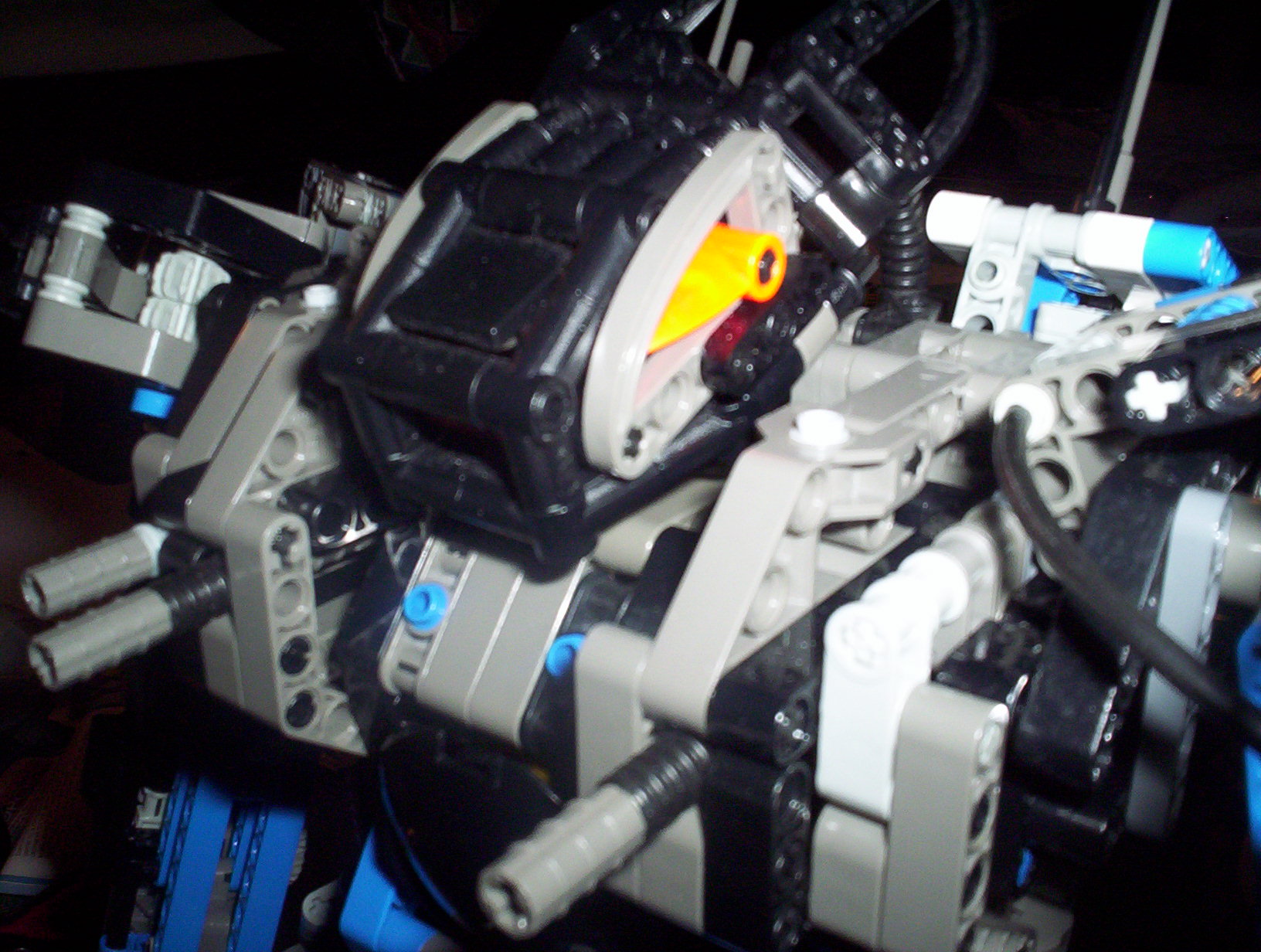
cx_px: 630
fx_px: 1388
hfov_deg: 48.9
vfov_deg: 37.9
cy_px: 476
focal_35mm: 38
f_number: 4.5
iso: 140
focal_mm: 4.99
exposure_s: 1/60
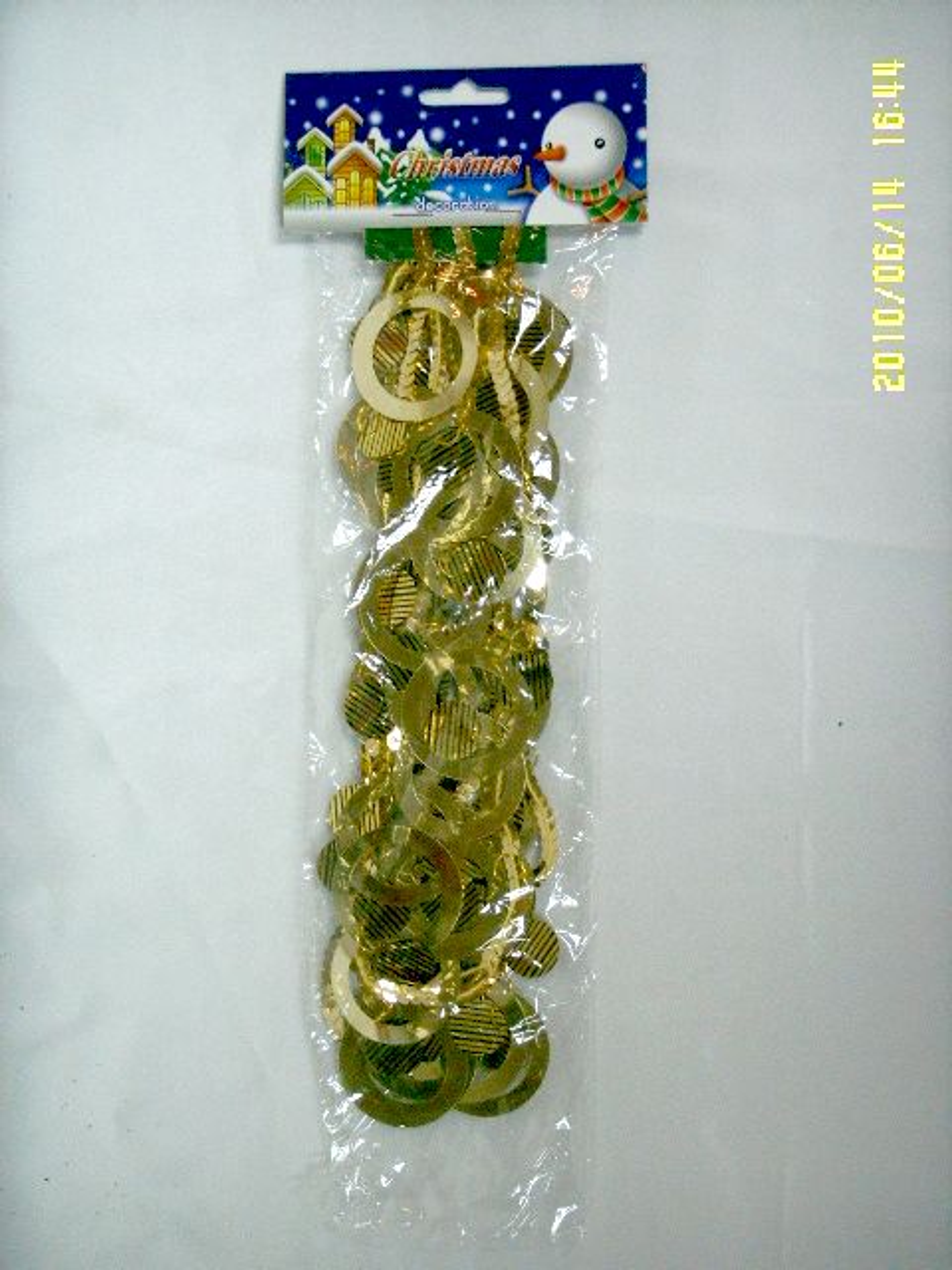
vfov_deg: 38.2
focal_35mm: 50
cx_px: 476
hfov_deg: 29.1
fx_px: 1833
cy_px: 635
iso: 150
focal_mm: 8.8
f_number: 3.8
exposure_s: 1/45
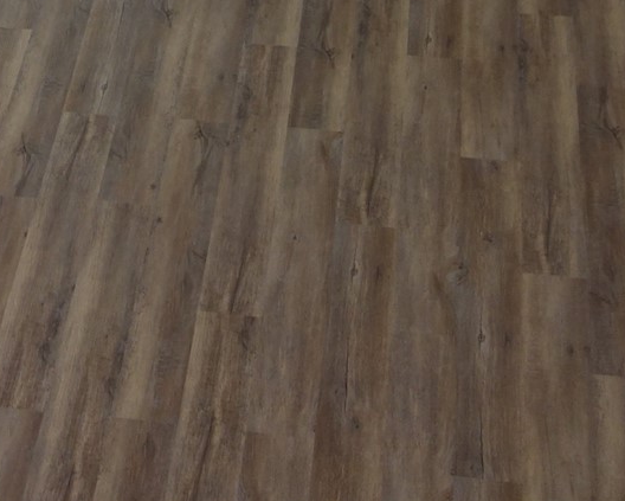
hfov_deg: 17.5
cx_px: 76
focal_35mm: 108
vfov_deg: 13.4
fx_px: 1999
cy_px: -280
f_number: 1.8
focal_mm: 10.4
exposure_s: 1/30
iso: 250
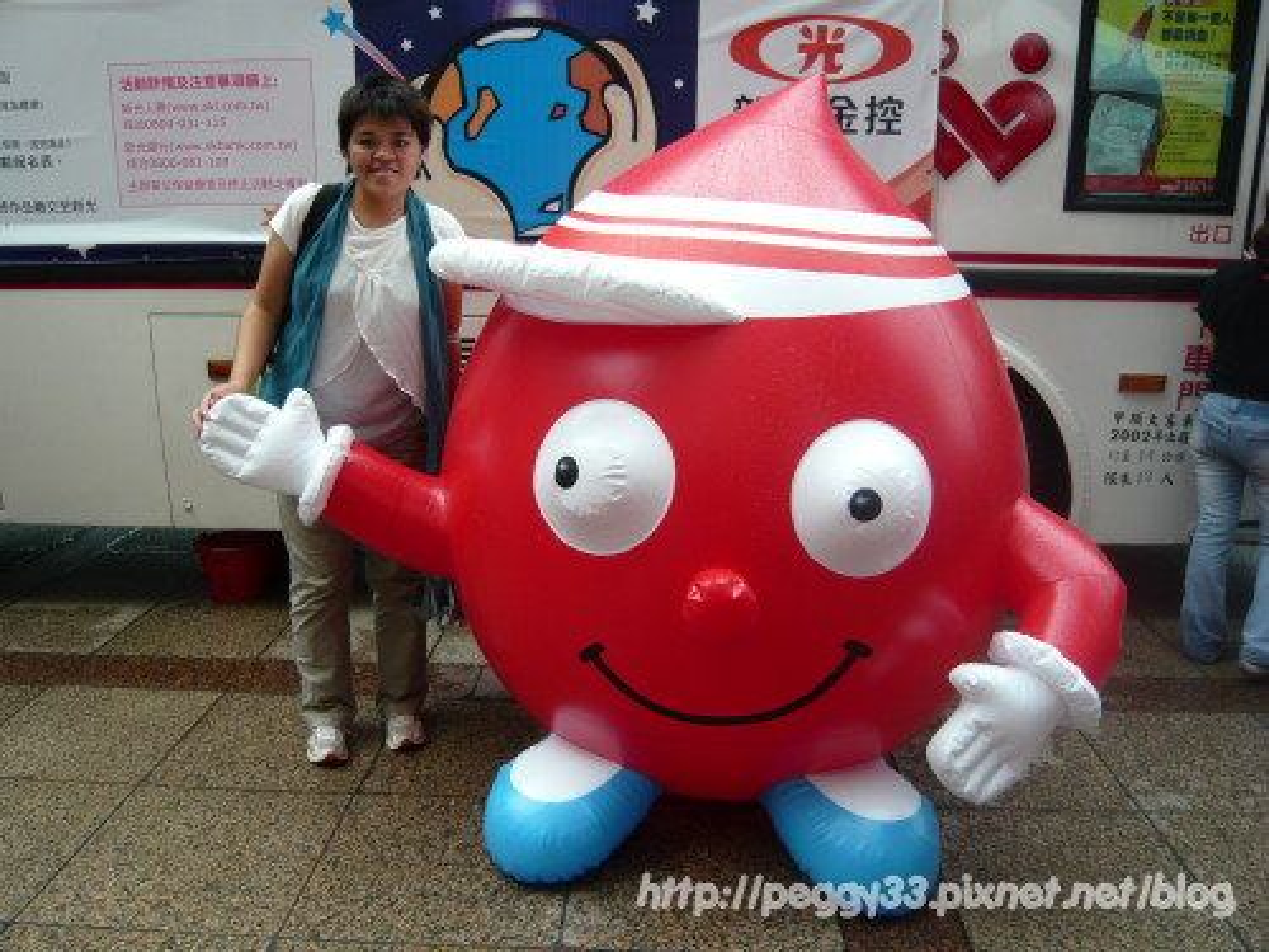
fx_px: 1026
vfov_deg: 49.7
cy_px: 476
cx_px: 634
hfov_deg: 63.4
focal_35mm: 28
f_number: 2.8
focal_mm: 4.6
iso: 100
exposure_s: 1/320
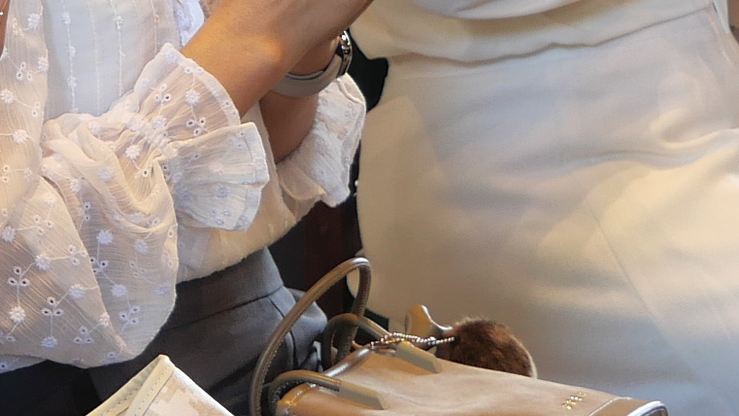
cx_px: -346
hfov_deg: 11.6
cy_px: -26
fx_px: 3507
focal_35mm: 179
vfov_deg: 6.8
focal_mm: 17
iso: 200
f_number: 3.8
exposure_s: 1/13
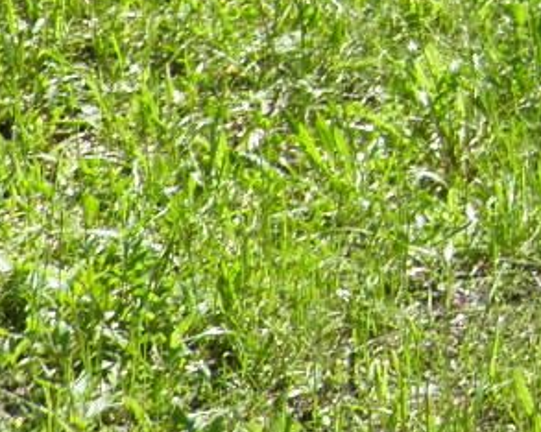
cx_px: 1326
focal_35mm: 191
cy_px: -912
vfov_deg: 7.1
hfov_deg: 9.0
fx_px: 3056
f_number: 2.8
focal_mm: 4.9
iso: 50
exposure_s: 1/500
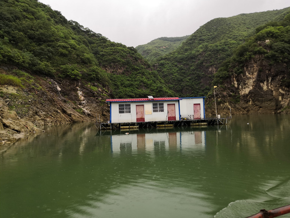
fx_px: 235
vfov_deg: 49.8
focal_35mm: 28
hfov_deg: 63.4
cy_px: 108
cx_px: 150
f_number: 1.8
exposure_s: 1/180
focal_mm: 3.95
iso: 50
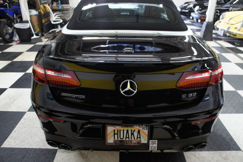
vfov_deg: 47.9
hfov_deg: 67.4
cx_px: 122
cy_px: 81
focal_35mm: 27
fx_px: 182
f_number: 3.5
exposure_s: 1/100
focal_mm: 18
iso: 1600
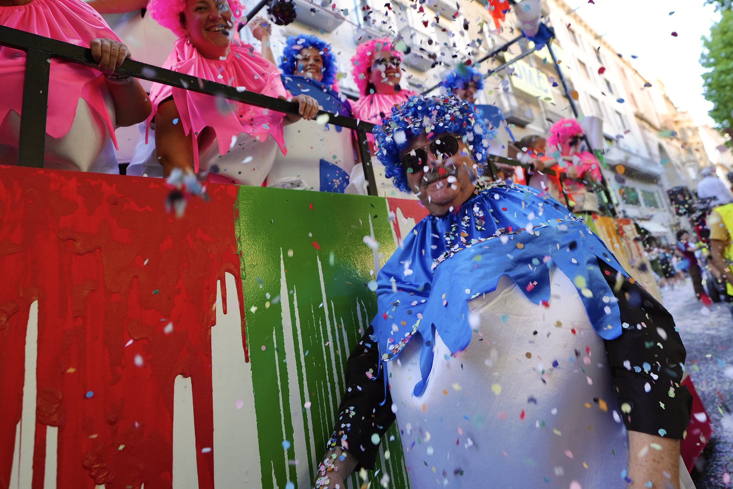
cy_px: 165
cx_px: 374
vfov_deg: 58.2
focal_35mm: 21
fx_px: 428
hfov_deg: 81.2
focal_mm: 14
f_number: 2.8
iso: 500
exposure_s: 1/320
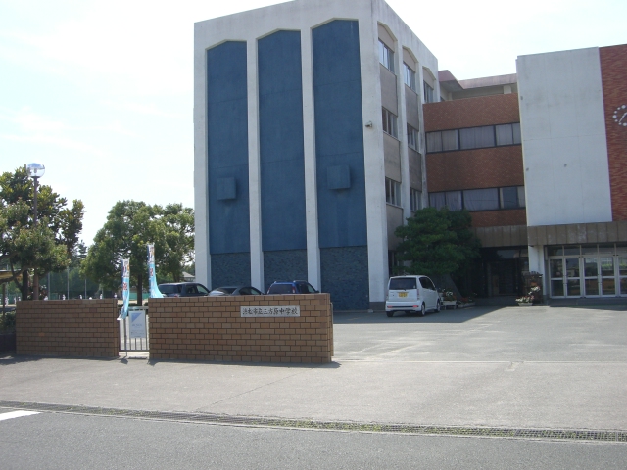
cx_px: 314
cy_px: 235
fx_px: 688
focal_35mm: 38
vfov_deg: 37.7
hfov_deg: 49.0
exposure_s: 1/500
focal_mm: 6.2
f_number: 4.3
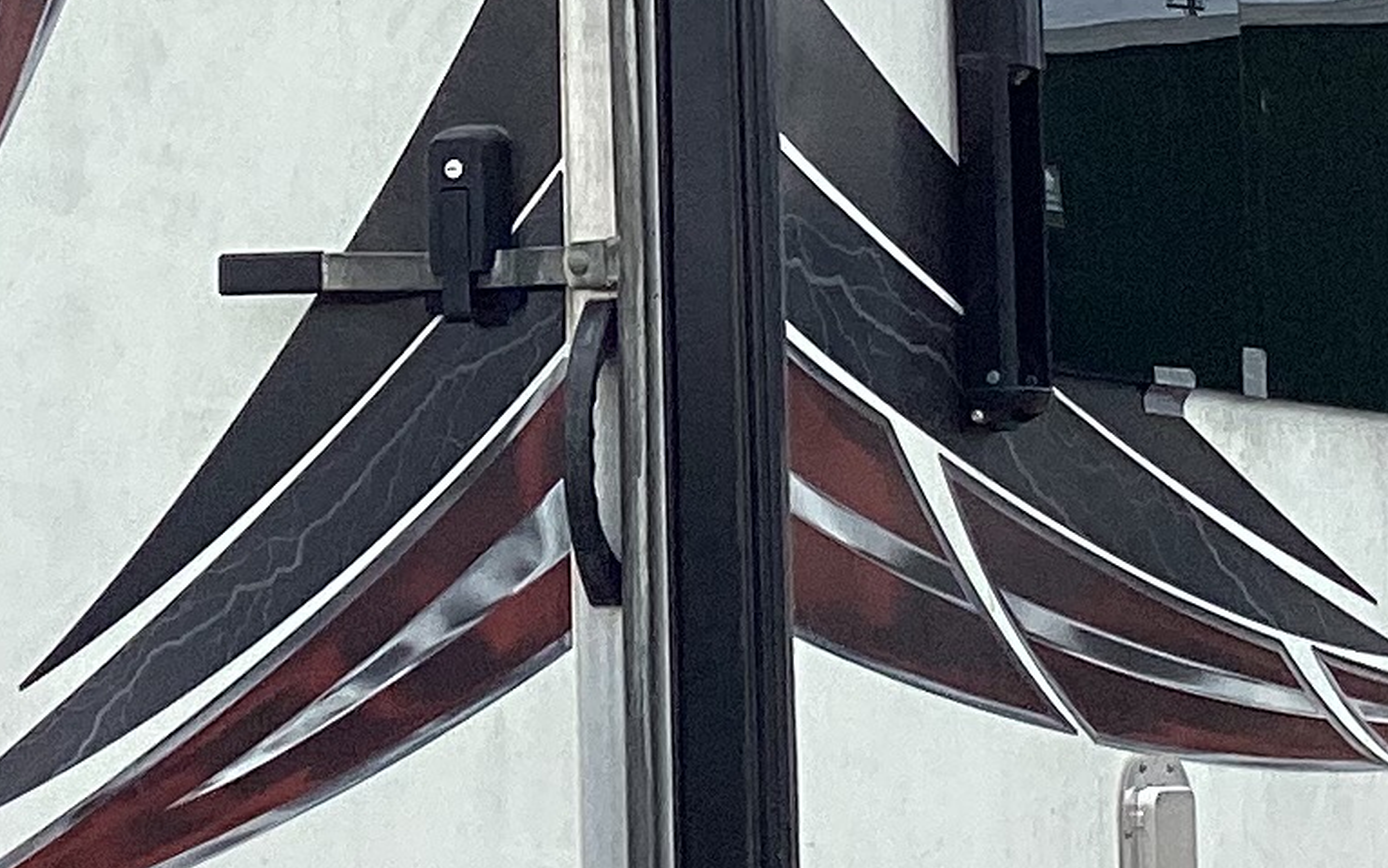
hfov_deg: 14.9
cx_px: 484
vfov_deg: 9.3
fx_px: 5297
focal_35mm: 140
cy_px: 105
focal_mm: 3.3
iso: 25
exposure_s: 1/436
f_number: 2.4
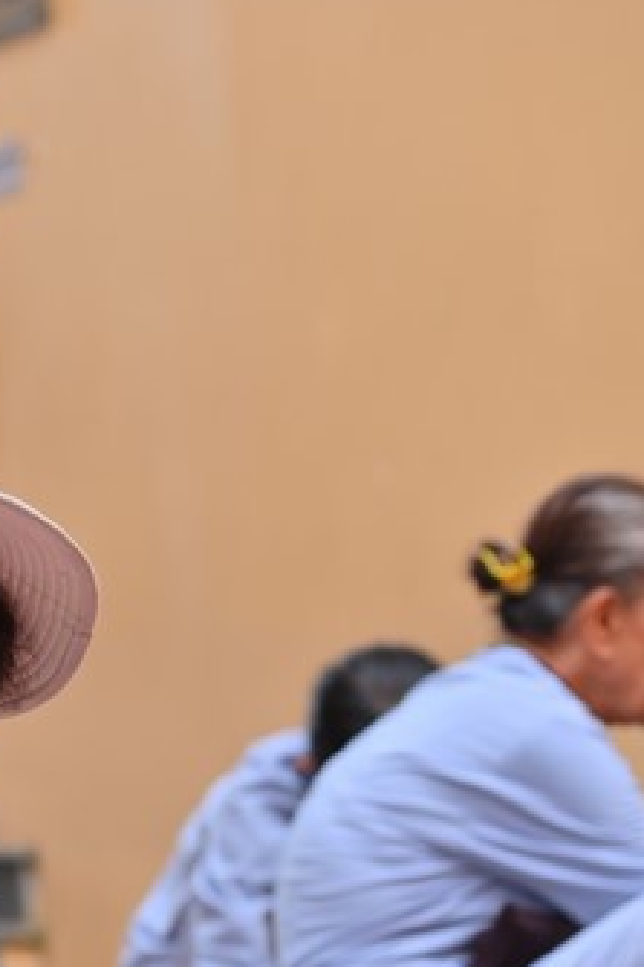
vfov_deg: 10.8
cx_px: 27
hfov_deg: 7.2
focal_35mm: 190
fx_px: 5103
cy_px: 854
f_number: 5
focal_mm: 98
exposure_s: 1/80
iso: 125
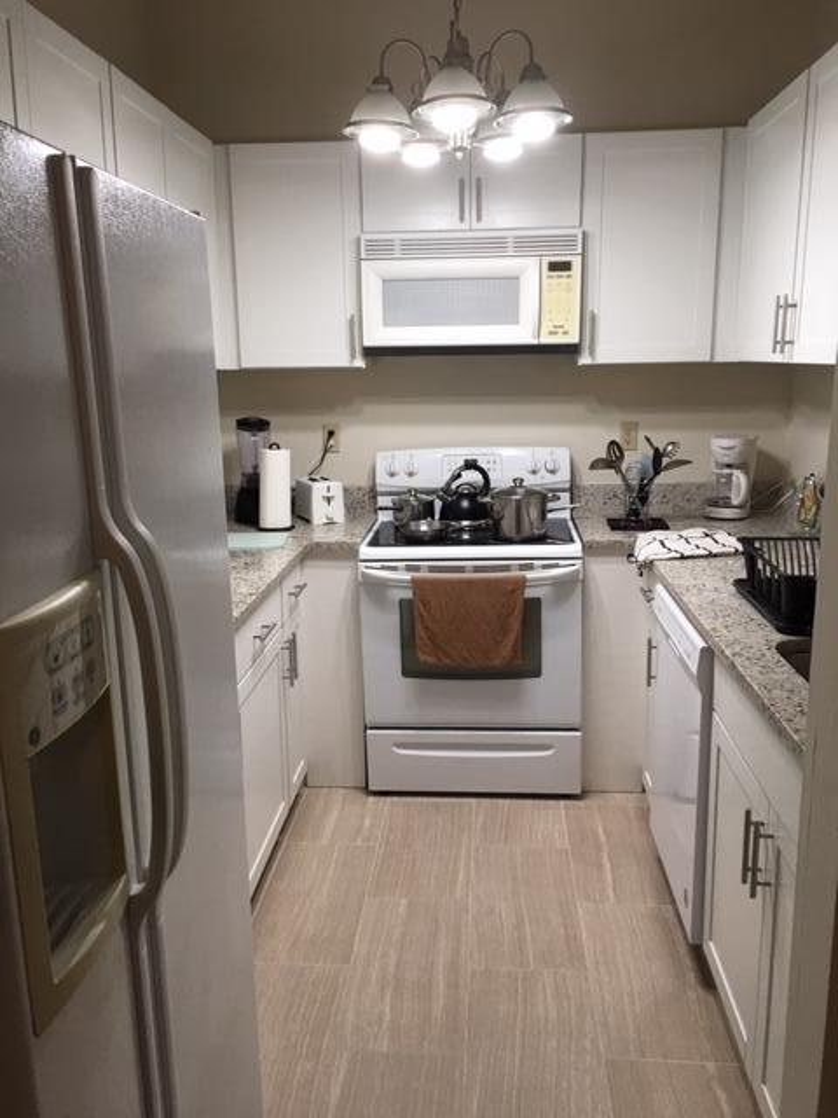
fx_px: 936
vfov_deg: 61.7
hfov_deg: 48.2
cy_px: 559
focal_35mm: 29
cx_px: 419
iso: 32
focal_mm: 4.15
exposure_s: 1/30
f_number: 2.2
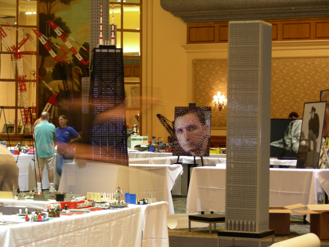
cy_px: 124
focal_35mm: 99
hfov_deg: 19.8
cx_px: 164
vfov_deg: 14.9
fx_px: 941
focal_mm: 16.5
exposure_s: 1/2
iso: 200
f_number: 3.5
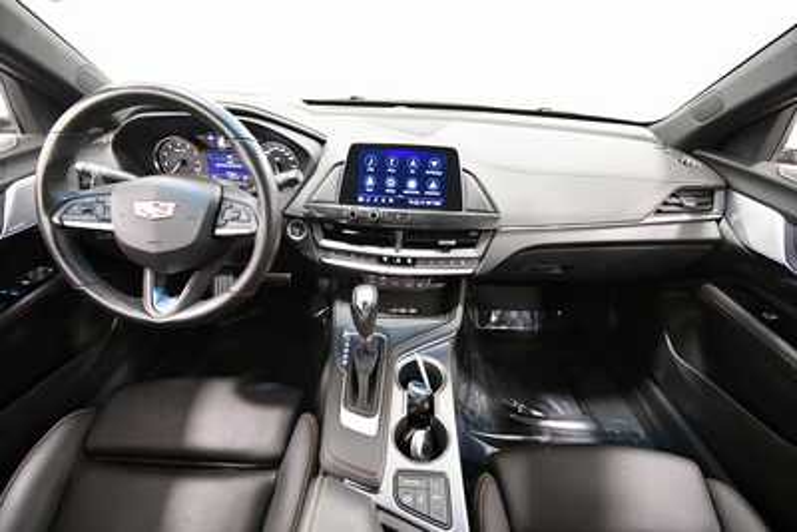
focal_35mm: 15
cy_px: 266
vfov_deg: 77.4
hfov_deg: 100.4
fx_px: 332
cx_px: 398
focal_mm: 10
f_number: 4.5
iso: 5000
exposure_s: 1/60
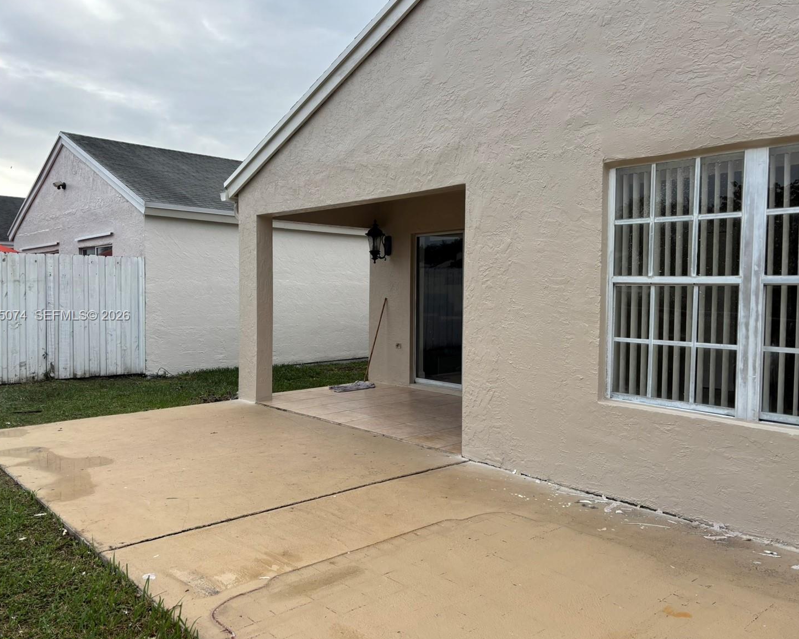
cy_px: 316
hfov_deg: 62.2
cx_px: 399
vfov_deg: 51.5
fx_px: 662
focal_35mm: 28
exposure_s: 1/851
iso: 50
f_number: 1.6
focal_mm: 5.96
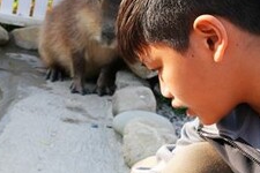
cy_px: 164
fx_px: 765
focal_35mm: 106
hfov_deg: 18.4
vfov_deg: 12.8
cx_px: -36
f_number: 6.3
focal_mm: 28
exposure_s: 1/160
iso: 160
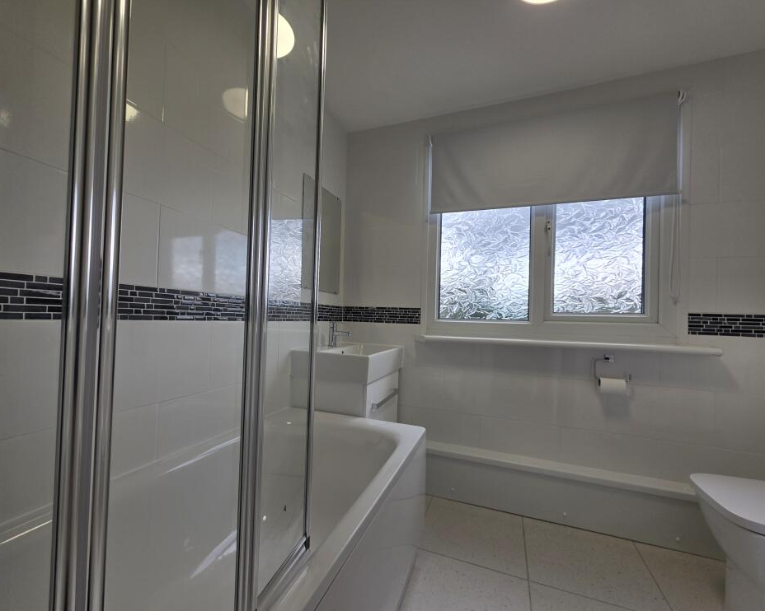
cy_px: 315
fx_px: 317
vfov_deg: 87.9
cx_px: 366
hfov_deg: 100.7
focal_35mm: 14
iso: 40
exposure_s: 1/167
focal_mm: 2.2
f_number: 1.9
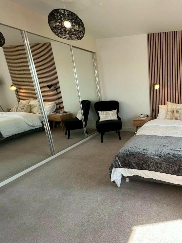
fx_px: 126
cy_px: 119
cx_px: 163
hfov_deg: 60.9
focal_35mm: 18
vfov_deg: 87.7
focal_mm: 1.57
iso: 40
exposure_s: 1/99
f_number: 1.8
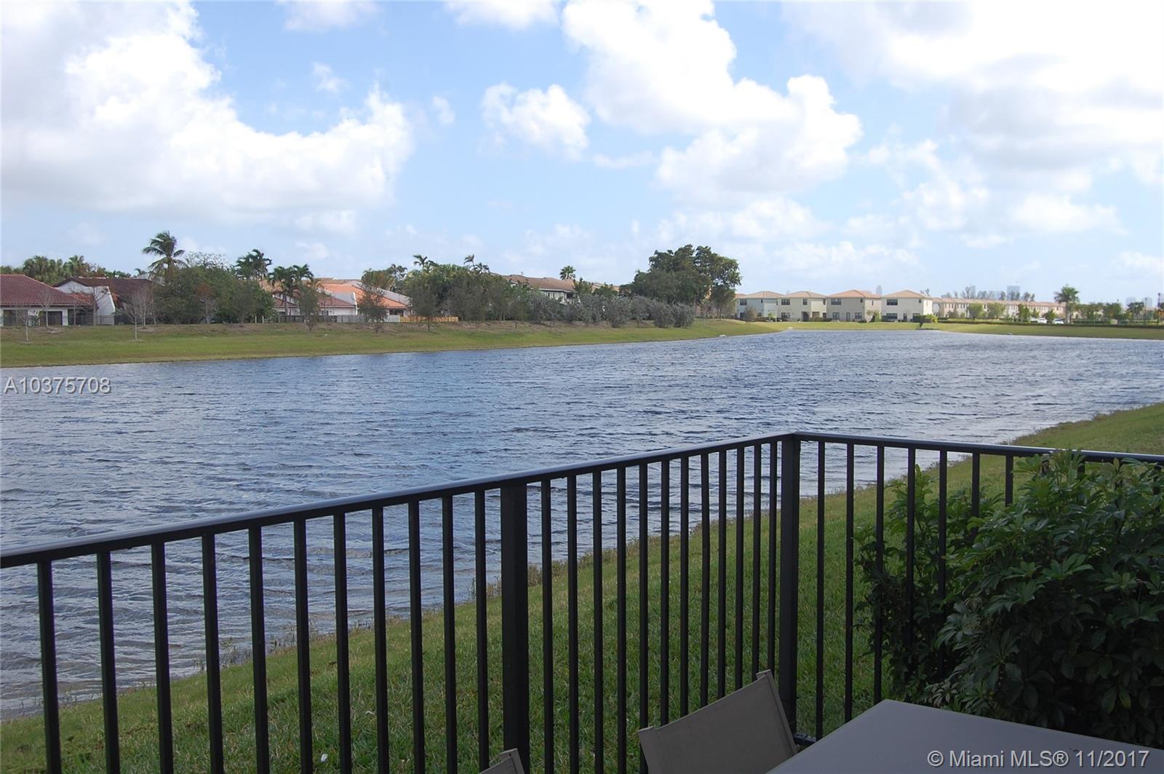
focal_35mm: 36
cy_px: 387
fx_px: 1163
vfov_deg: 36.8
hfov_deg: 53.2
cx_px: 582
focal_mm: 24
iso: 200
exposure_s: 1/250
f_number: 10
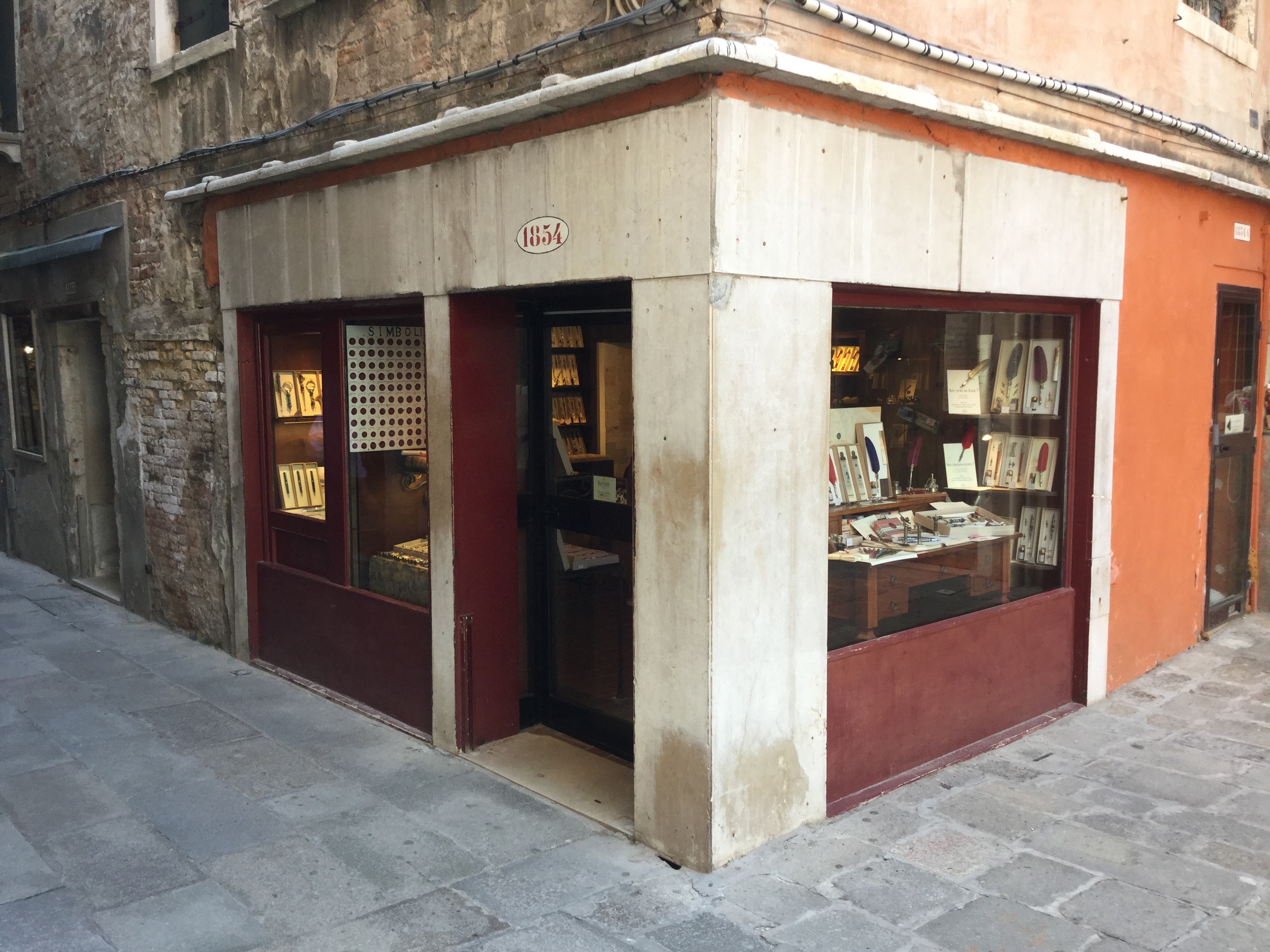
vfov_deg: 45.4
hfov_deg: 58.4
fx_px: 1137
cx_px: 635
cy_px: 476
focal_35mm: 31
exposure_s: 1/100
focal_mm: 3.3
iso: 32
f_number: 2.4
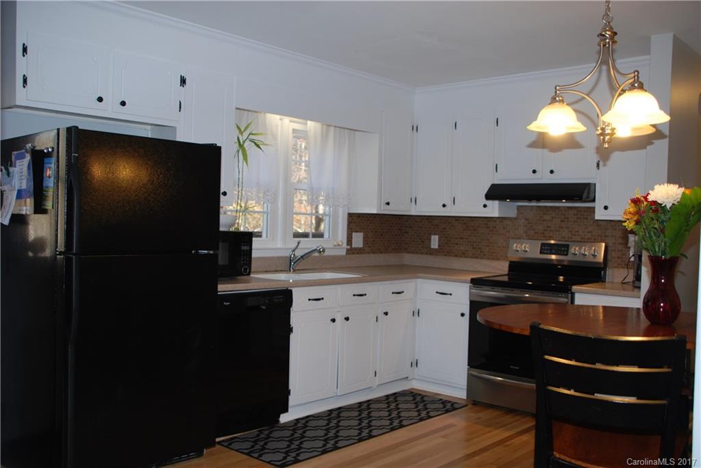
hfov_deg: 57.2
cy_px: 234
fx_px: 643
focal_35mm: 33
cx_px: 350
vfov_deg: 40.0
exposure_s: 1/60
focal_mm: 22
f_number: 4
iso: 200
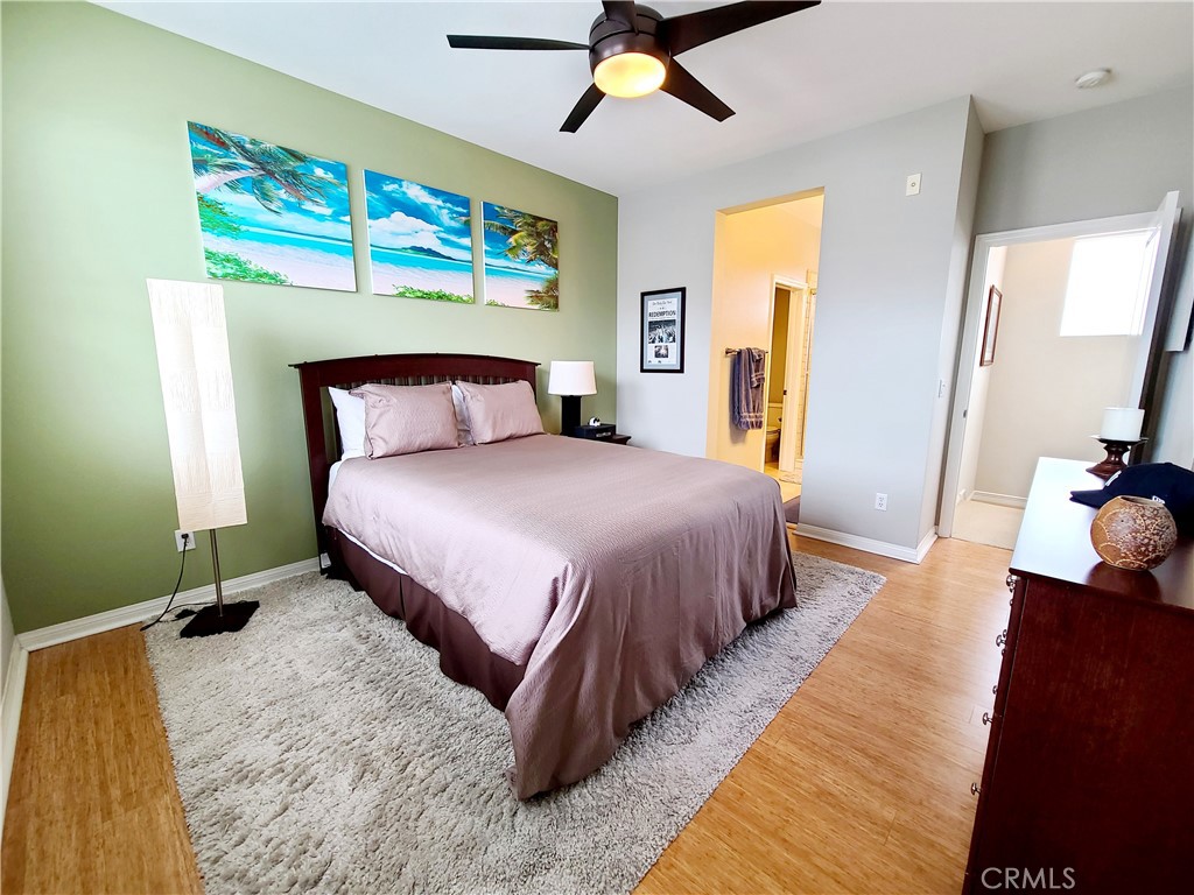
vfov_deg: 89.9
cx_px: 597
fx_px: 448
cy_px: 448
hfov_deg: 106.2
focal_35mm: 13
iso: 250
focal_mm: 2.2
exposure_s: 1/60.2
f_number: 2.2
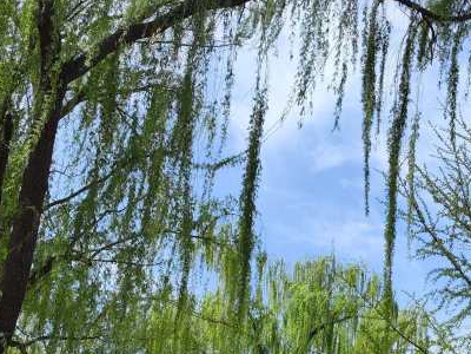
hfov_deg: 31.3
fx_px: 816
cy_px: 421
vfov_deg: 22.5
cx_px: 385
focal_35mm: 60
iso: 54
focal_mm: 6.92
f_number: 1.9
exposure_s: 1/2000
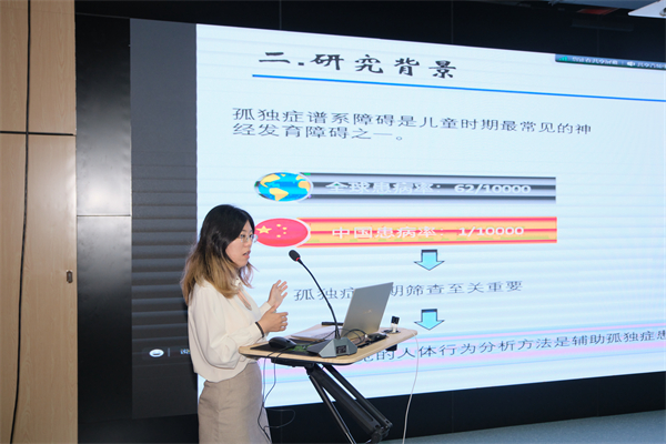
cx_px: 333
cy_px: 222
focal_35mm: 39
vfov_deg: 34.2
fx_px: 721
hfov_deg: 49.6
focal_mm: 25.7
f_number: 2.8
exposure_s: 1/300
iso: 800
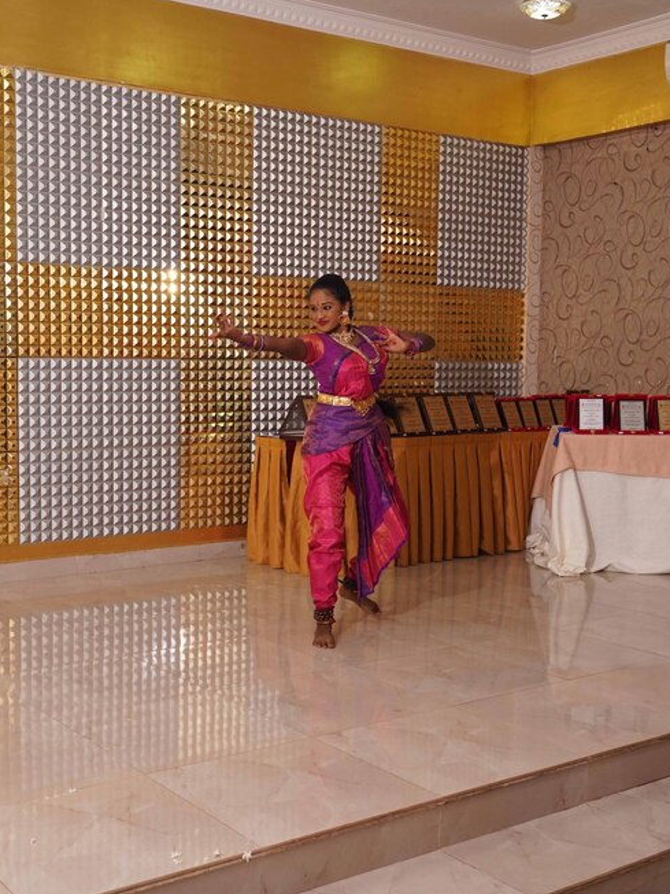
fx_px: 1136
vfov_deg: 42.9
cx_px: 260
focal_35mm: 44
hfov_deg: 32.8
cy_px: 452
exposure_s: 1/400
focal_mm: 30
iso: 800
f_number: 4
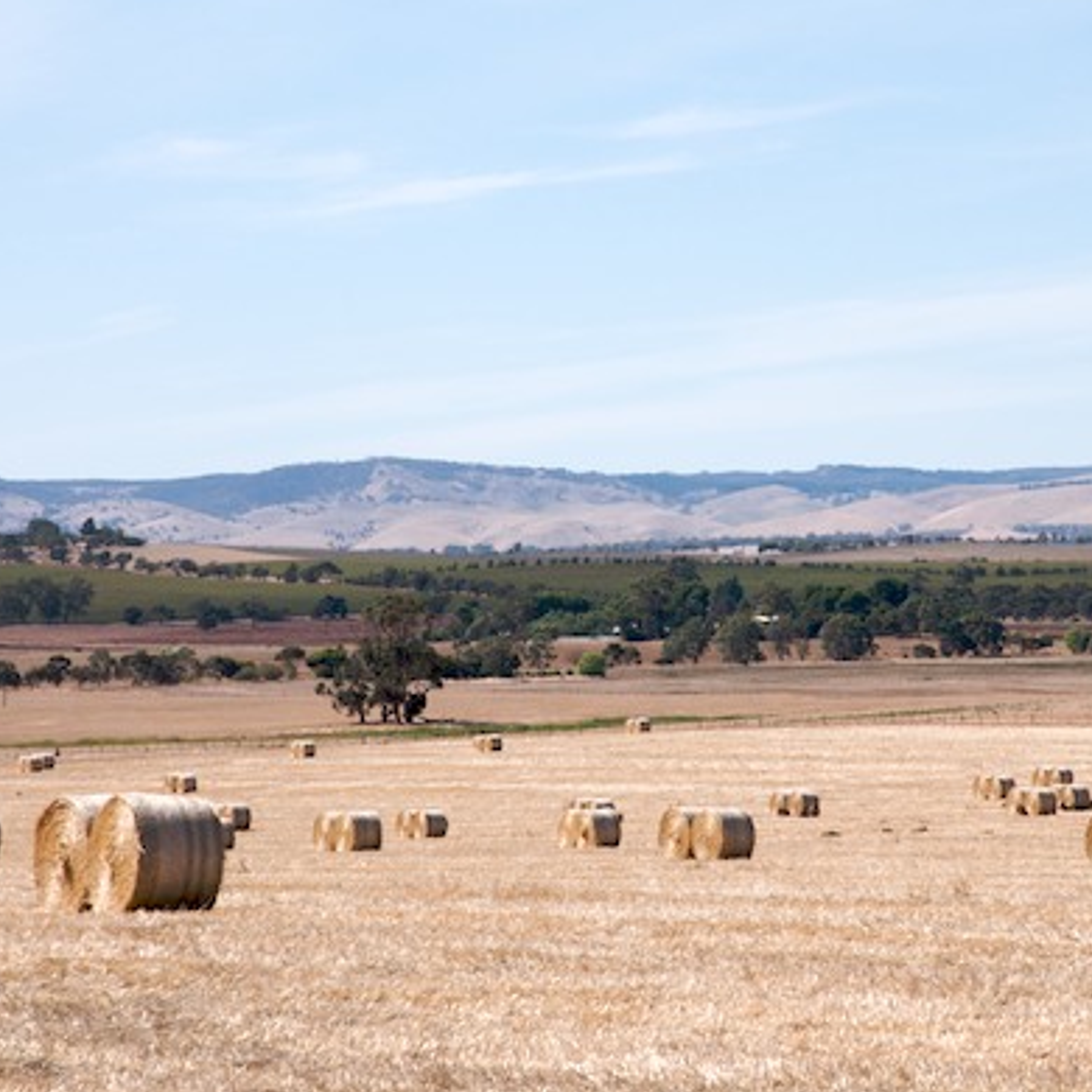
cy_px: 543
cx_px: 706
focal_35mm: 167
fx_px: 5948
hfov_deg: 10.5
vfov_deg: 10.5
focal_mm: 85
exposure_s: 1/500
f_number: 11
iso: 320
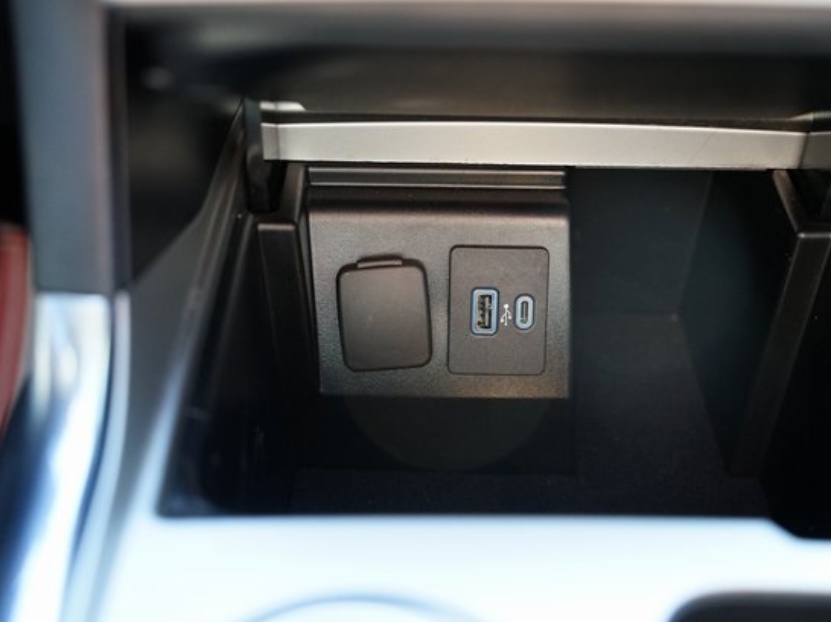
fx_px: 1056
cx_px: 440
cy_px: 300
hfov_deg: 42.9
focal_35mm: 44
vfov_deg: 32.8
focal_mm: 39
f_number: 3.2
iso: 2000
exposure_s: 1/160
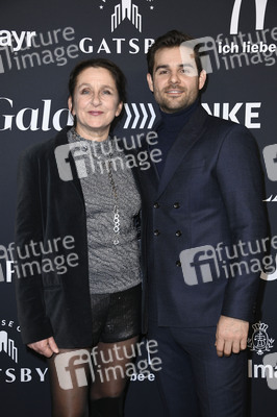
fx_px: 647
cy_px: 208
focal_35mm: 56
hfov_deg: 24.2
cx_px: 138
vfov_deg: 35.7
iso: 500
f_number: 5.6
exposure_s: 1/250
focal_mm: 56
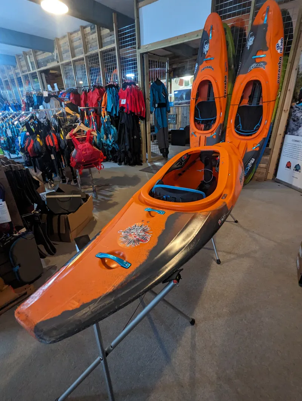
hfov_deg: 78.3
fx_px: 186
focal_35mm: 16
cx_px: 151
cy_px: 200
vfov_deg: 94.4
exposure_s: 1/25.6
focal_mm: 2.35
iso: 496
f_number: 2.2
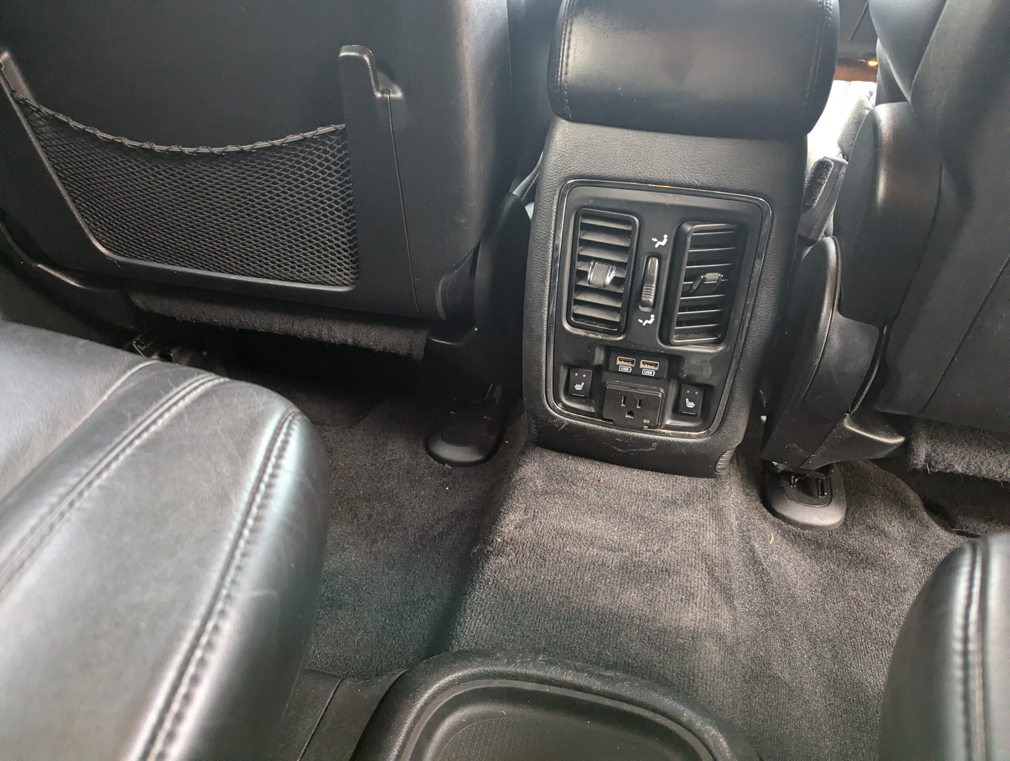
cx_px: 505
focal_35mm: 24
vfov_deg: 56.9
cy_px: 380
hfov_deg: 71.5
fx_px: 701
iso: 2030
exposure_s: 1/52.8
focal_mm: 6.81
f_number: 1.85
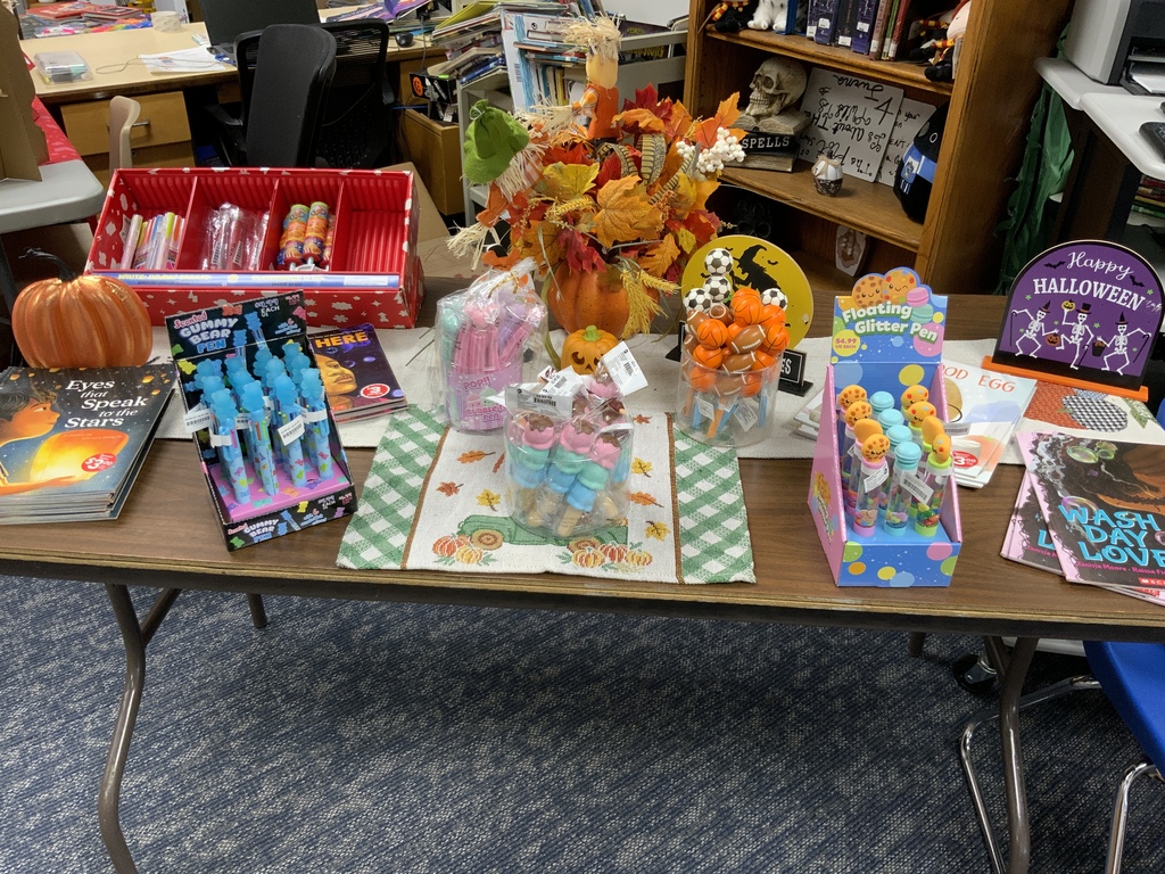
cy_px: 437
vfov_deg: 48.2
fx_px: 976
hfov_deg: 61.7
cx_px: 582
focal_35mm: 29
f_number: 1.8
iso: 100
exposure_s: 1/60
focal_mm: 3
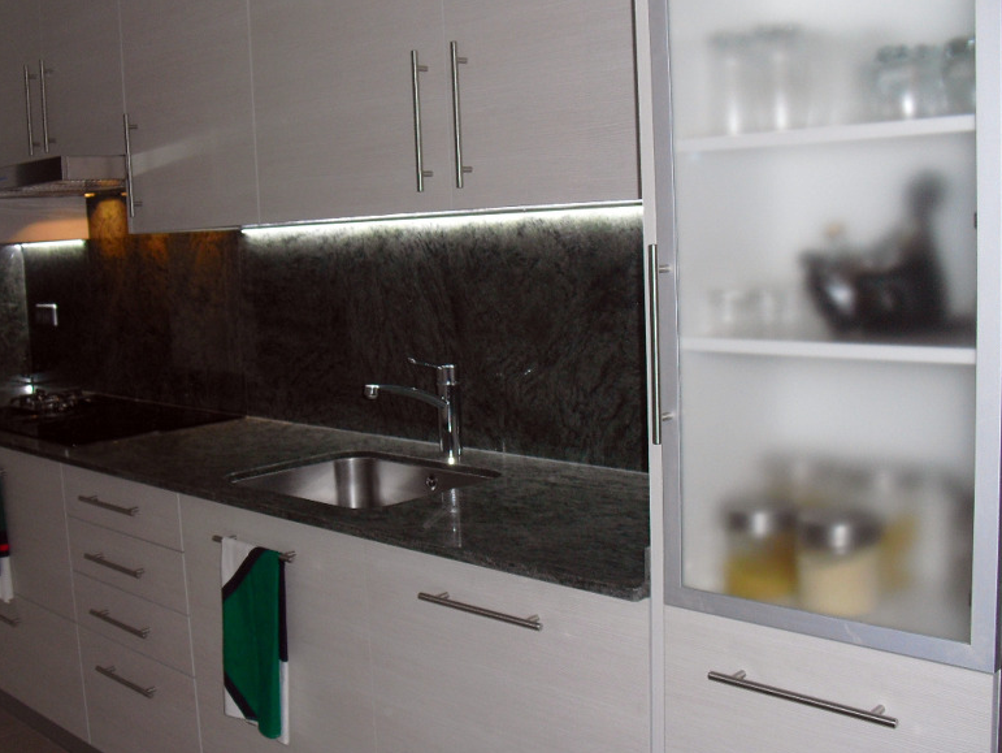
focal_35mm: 42
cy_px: 365
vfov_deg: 34.4
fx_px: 1216
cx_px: 447
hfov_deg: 44.7
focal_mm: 6.3
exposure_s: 1/60
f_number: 3.1
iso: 200
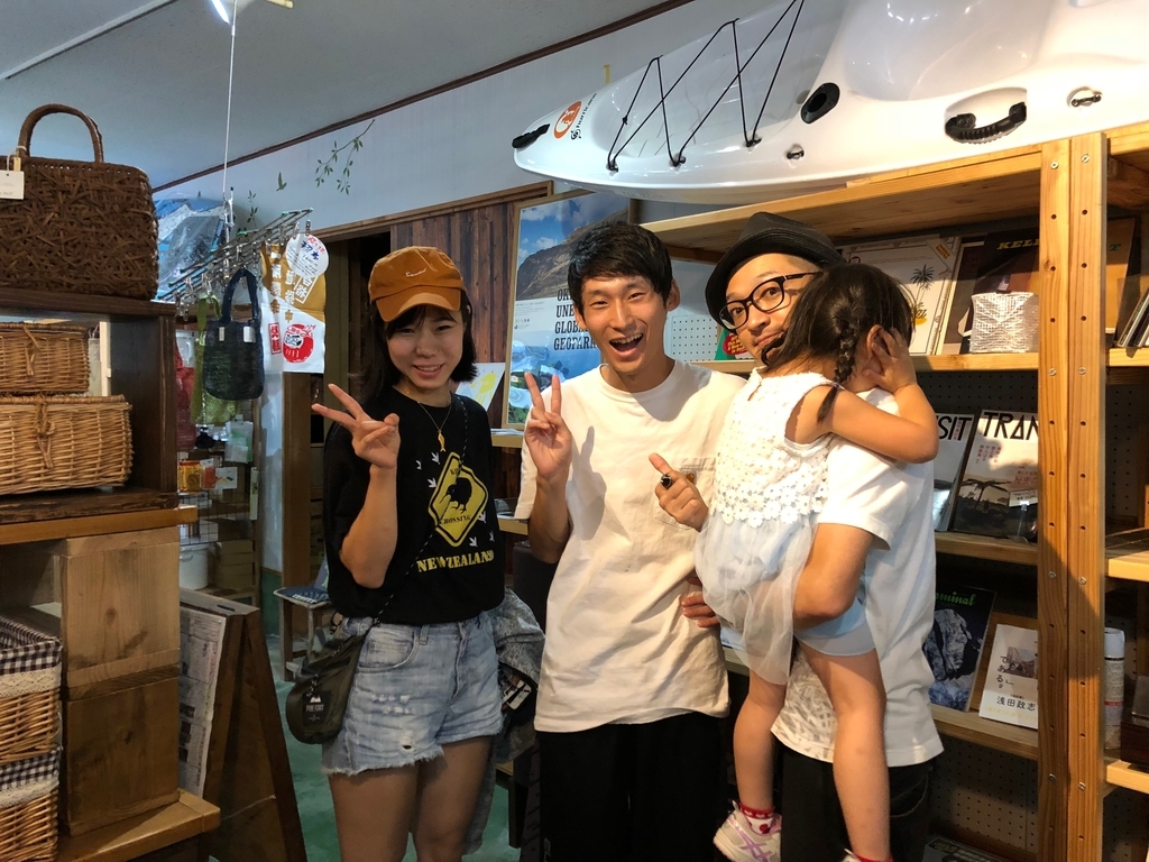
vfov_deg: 49.7
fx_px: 929
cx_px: 574
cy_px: 431
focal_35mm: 28
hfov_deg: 63.4
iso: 100
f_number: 1.8
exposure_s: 1/12
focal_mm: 4
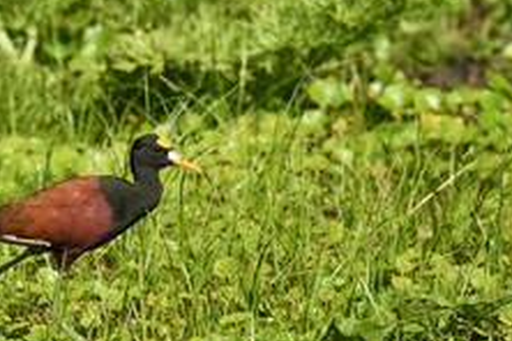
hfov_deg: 5.4
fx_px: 5390
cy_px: 143
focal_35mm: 379
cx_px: 261
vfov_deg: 3.6
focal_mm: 200
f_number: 9
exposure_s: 1/400
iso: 200
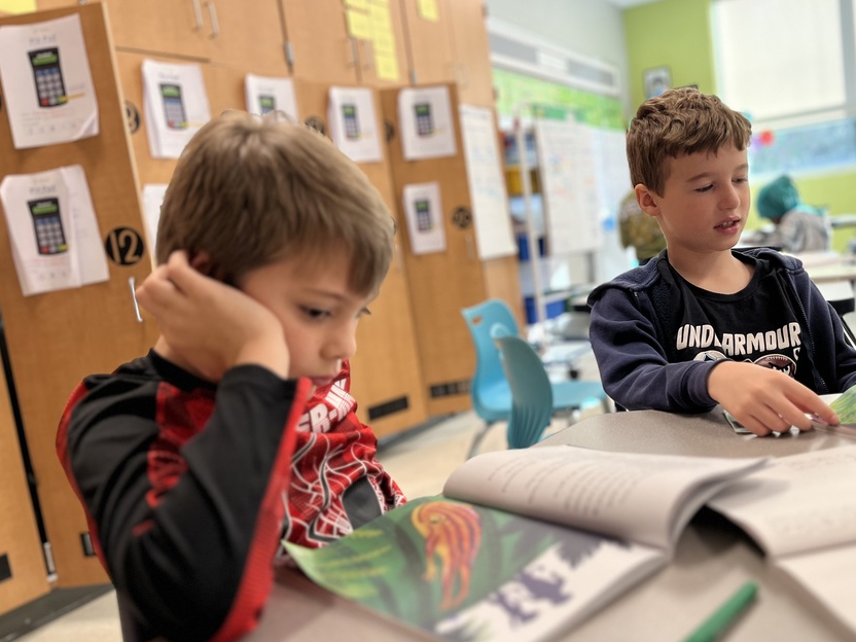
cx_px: 523
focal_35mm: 32
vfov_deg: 44.2
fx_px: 791
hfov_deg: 56.3
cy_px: 321
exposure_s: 1/120
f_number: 1.6
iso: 64
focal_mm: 5.1
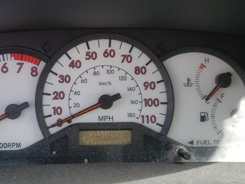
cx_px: 98
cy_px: 94
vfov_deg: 30.9
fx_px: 333
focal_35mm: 47
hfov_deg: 40.3
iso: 50
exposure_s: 1/333
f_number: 1.5
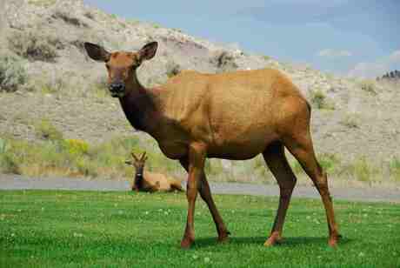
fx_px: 1335
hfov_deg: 17.0
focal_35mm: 120
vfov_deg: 11.5
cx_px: 200
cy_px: 134
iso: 100
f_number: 5.3
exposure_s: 1/125
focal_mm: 80
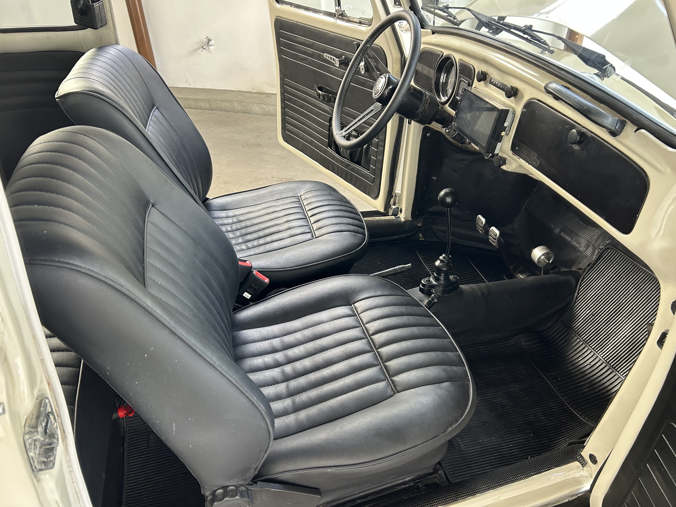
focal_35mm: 26
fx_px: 508
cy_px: 254
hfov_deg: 67.3
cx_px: 338
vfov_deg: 53.1
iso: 125
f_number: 1.5
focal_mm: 5.7
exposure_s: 1/80
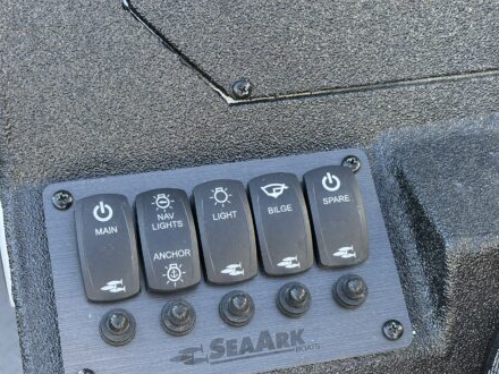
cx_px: 243
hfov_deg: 30.7
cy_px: 213
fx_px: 908
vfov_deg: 23.3
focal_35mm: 63
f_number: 1.6
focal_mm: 5.96
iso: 50
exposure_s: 1/95
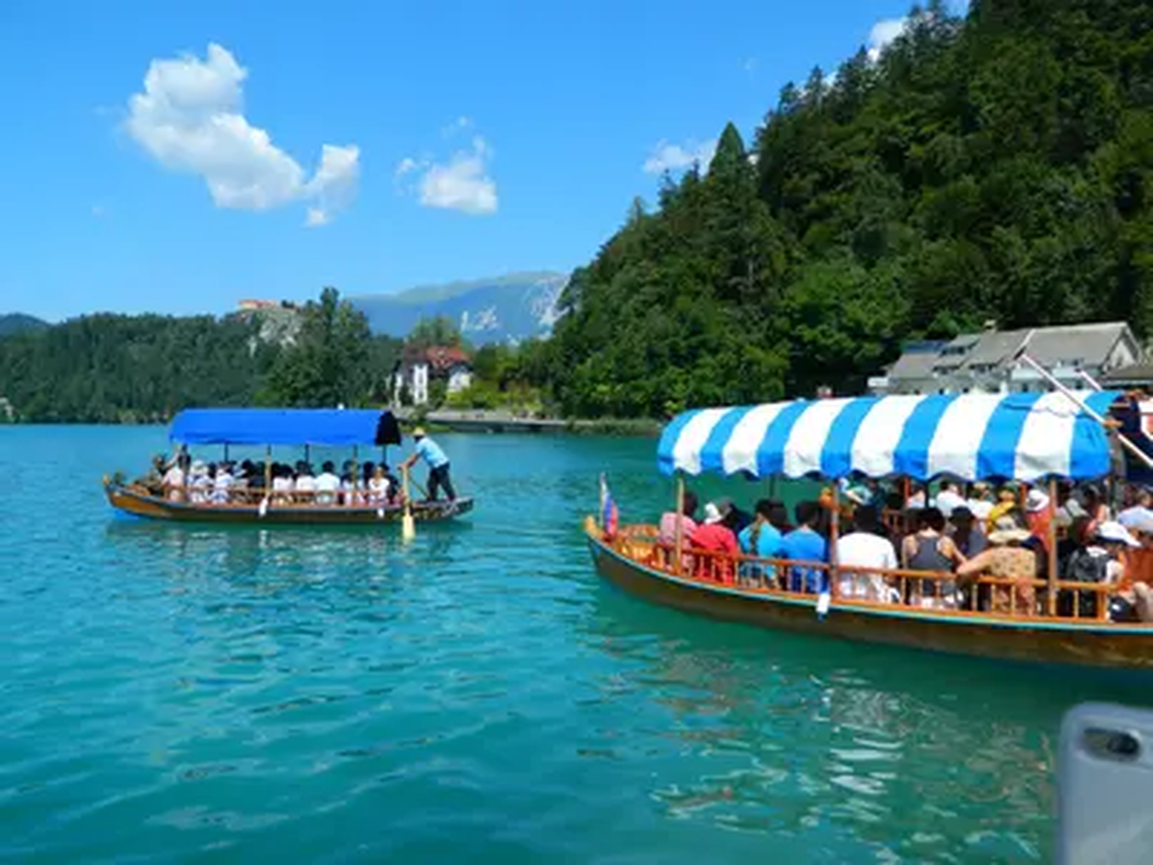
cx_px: 576
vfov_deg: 49.7
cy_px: 432
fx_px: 933
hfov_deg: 63.4
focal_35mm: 28
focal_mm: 5.1
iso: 80
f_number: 8.9
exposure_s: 1/125
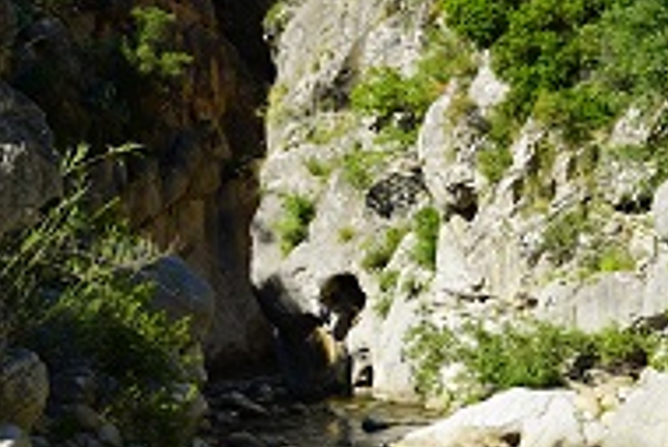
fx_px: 1560
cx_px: 295
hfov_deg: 24.2
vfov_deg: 16.3
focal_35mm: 84
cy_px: 289
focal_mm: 40
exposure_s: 1/100
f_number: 6.3
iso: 100
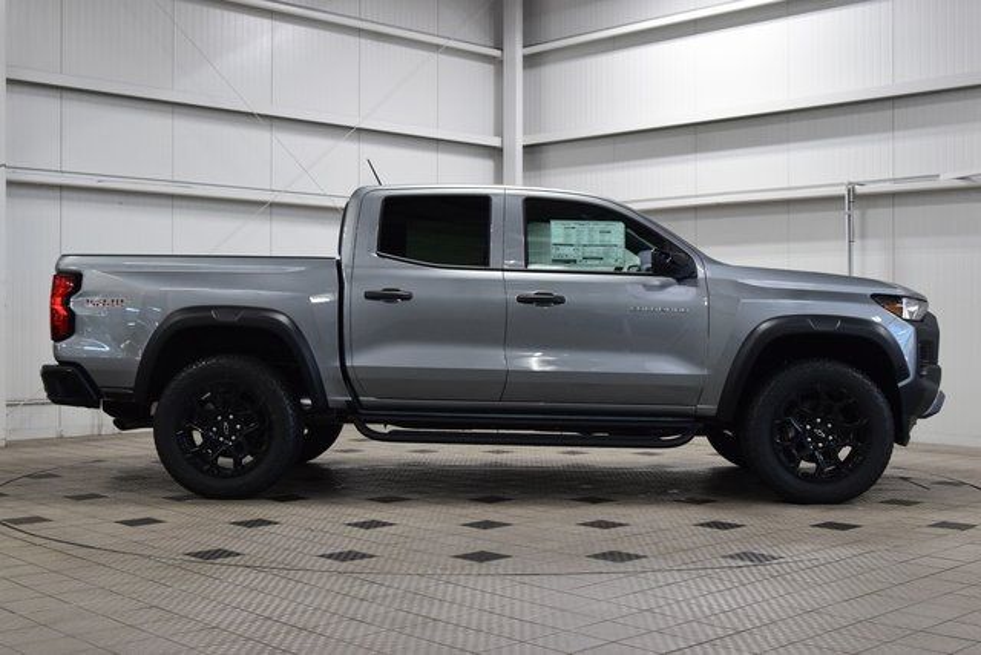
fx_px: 1308
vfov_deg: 28.1
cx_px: 490
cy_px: 328
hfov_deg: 41.1
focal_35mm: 48
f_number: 8
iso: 1600
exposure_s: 1/60
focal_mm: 32
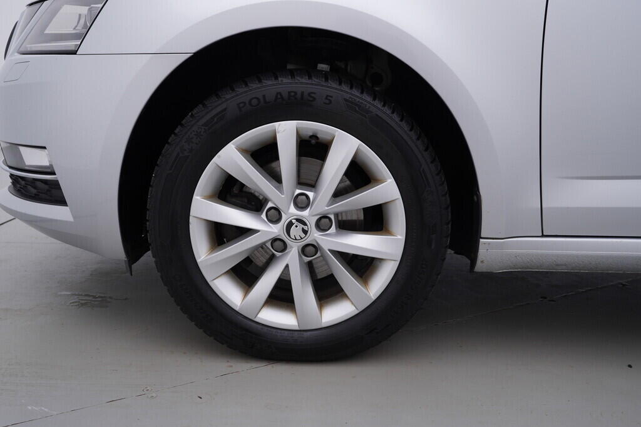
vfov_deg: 36.9
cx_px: 320
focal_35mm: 36
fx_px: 641
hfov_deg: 53.1
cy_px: 214
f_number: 4
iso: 125
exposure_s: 1/80
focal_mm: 24
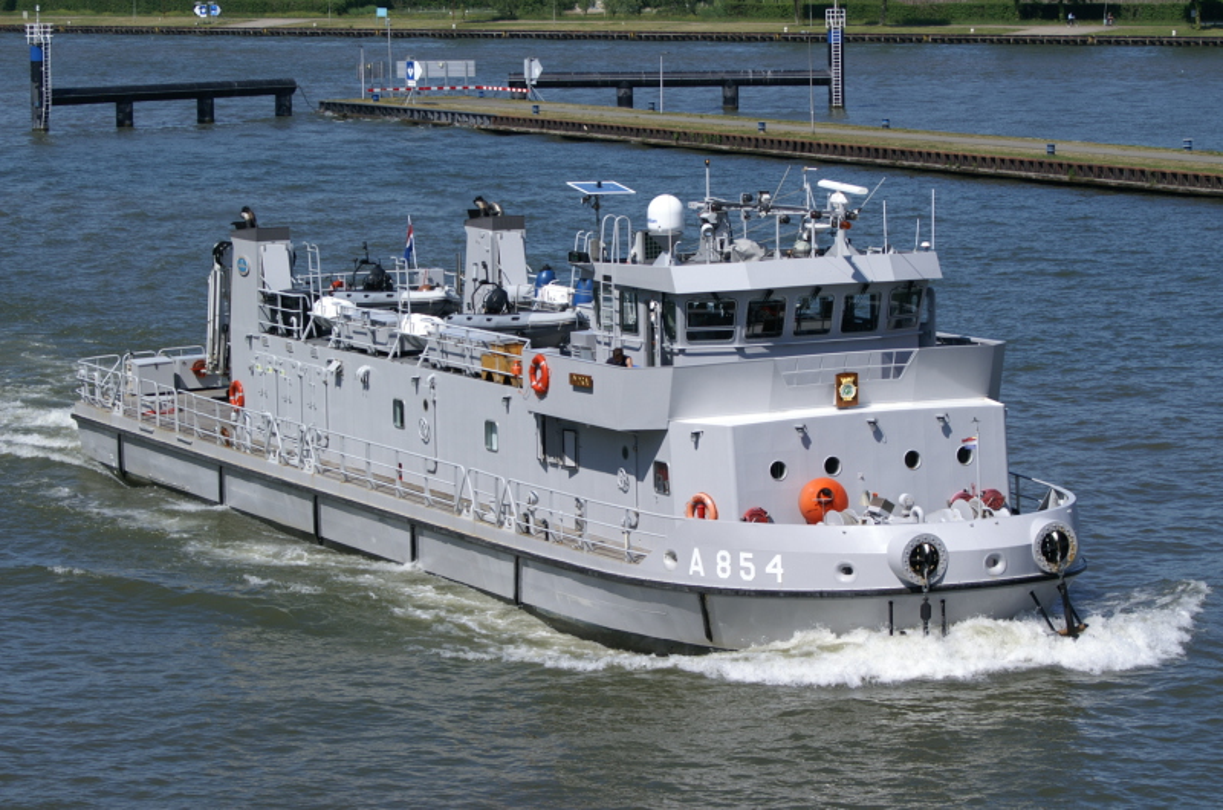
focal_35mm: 128
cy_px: 405
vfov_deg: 10.7
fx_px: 4323
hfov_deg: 16.1
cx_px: 612
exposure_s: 1/320
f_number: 11
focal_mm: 85
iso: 100
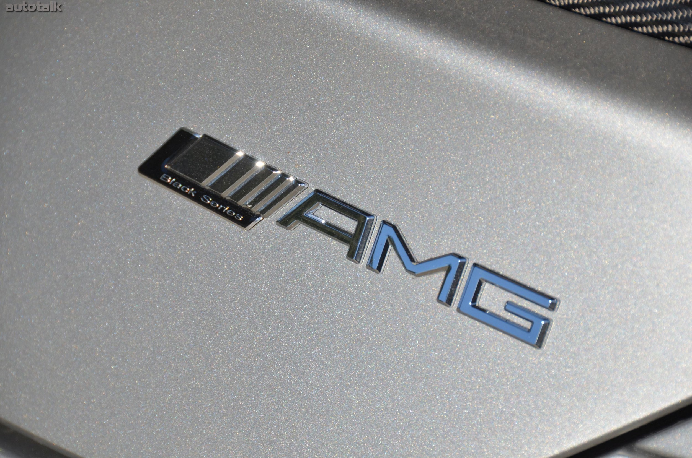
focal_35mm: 300
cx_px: 346
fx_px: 5755
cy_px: 229
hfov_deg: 6.9
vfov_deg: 4.6
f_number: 7.1
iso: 400
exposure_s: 1/2000
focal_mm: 200
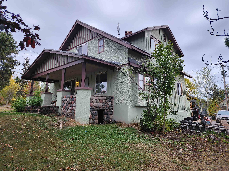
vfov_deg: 58.9
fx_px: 152
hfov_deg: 73.9
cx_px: 114
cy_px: 86
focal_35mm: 23
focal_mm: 6.4
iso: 32
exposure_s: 1/180
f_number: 1.8
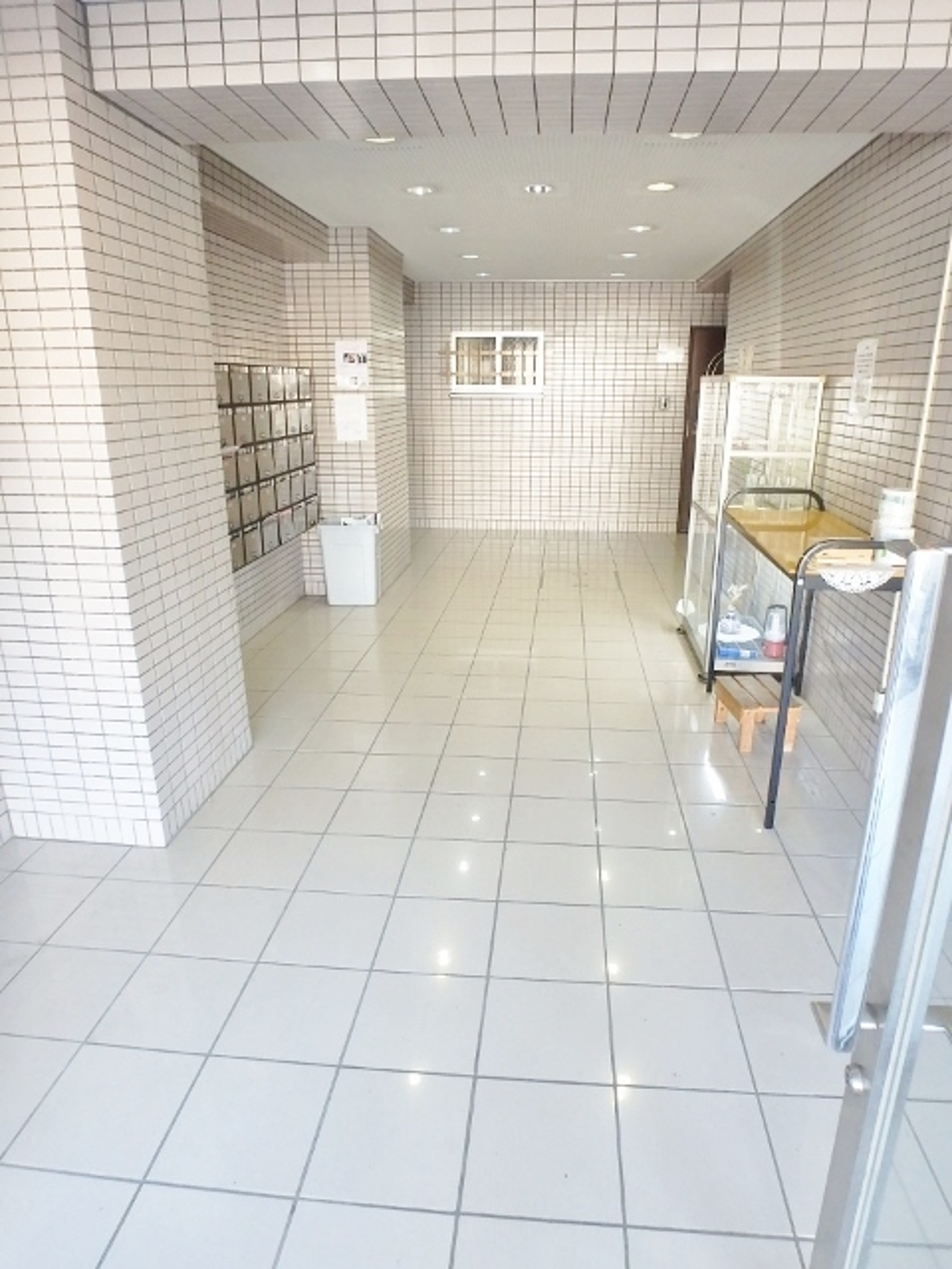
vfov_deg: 79.0
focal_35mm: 21
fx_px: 770
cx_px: 476
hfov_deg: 63.4
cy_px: 634
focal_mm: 3.7
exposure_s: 1/30
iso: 320
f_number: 3.5
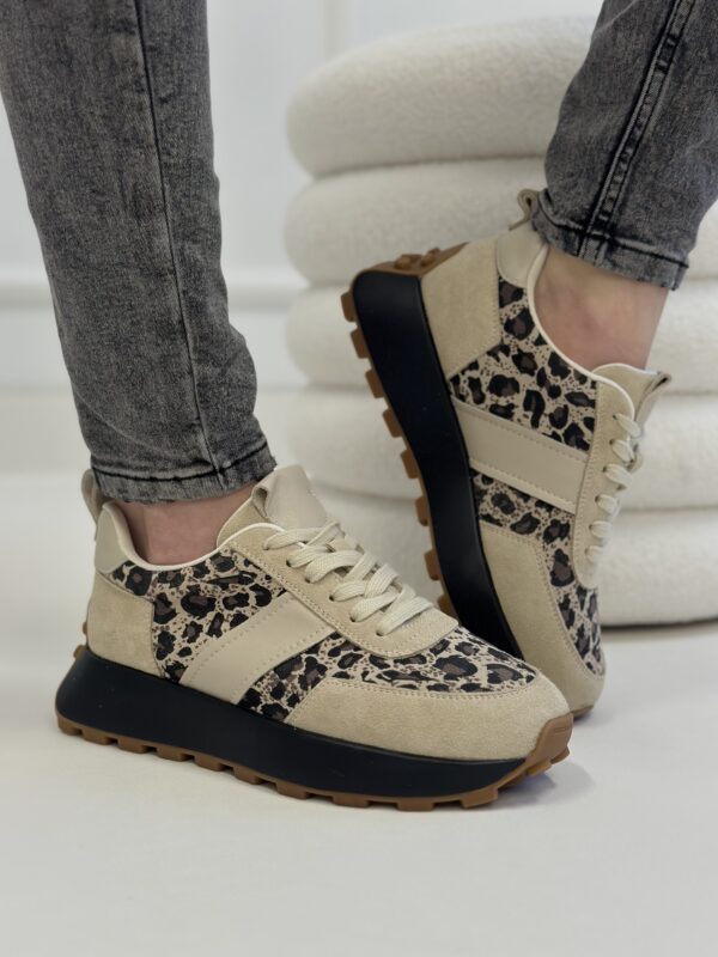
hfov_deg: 30.3
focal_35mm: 48
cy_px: 478
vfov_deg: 39.7
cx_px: 359
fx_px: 1327
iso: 125
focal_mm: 6.86
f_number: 1.78
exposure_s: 1/100
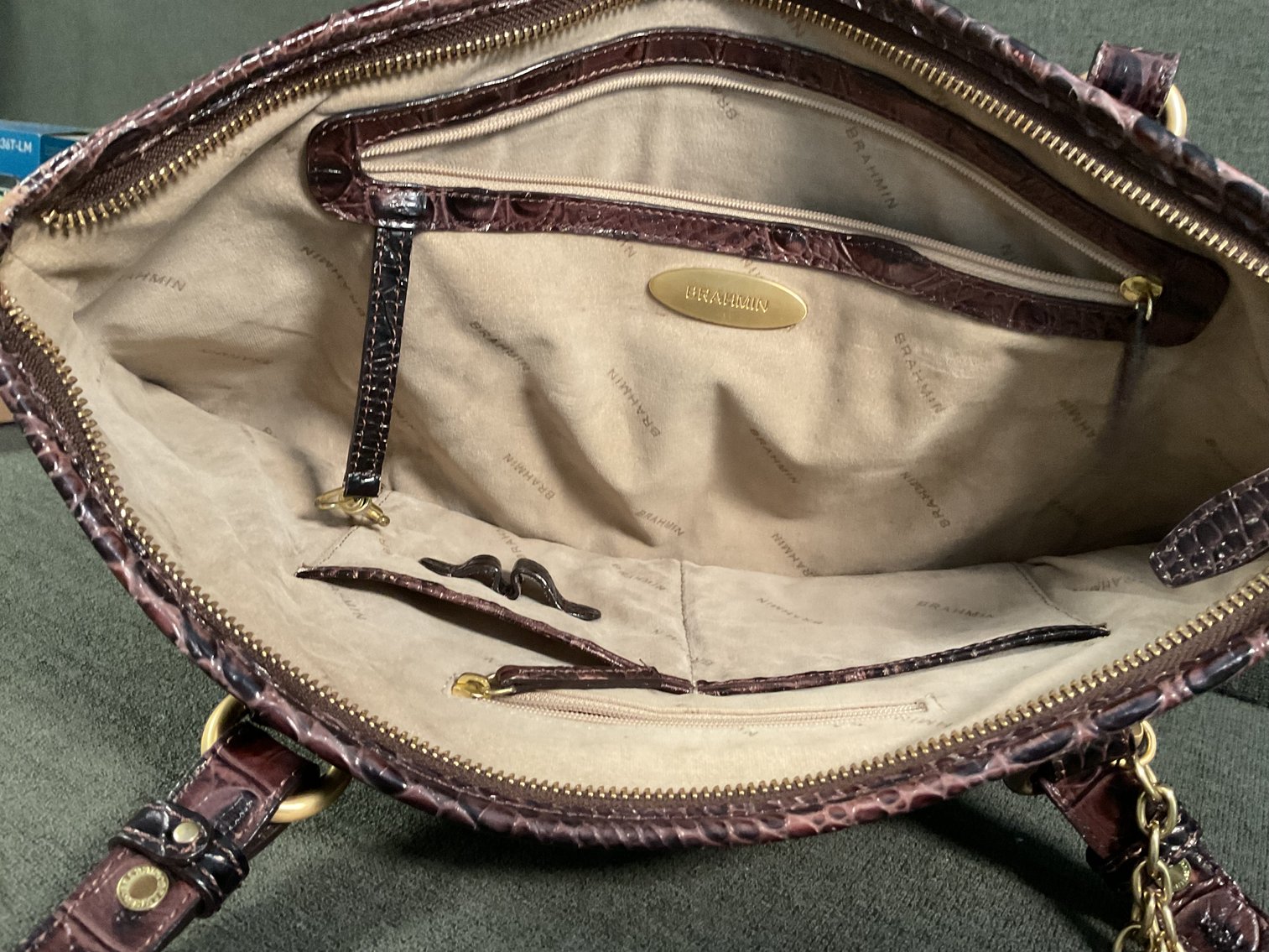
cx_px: 634
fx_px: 1063
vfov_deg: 48.2
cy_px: 476
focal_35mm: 29
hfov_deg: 61.7
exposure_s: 1/40
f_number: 1.8
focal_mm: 3
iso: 250
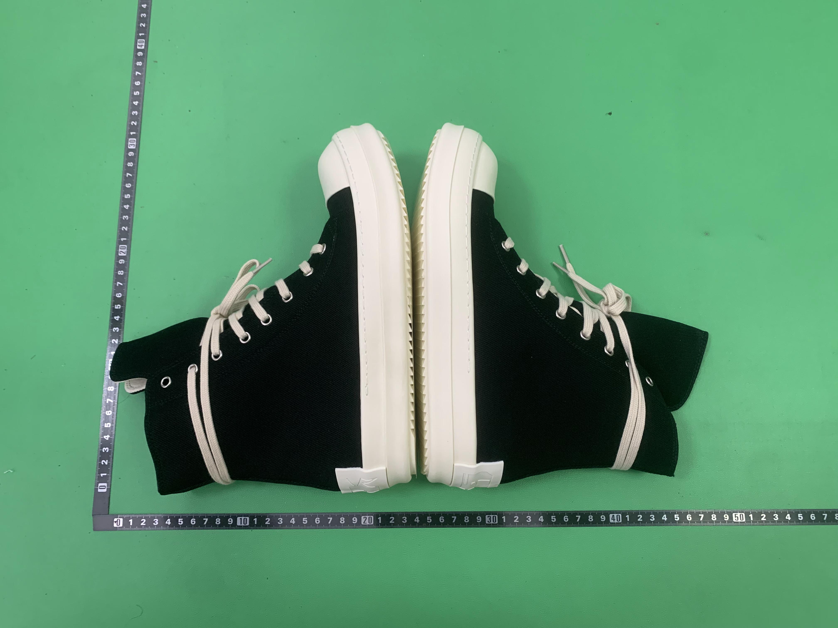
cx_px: 419
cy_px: 314
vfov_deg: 53.1
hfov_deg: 67.3
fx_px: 629
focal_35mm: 26
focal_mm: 4.25
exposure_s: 1/60
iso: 200
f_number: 1.8
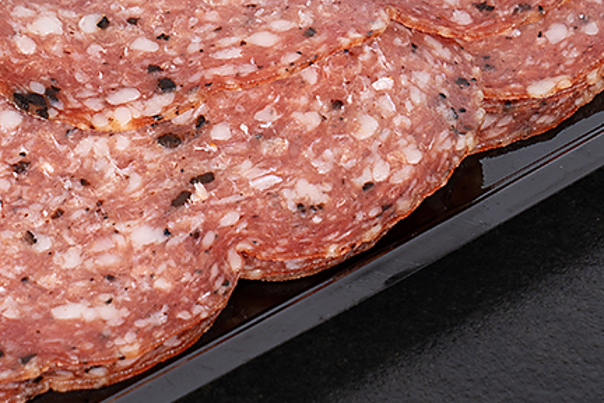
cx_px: 155
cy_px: 90
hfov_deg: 7.0
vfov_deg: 4.7
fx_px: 4899
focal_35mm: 292
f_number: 9
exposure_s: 1/160
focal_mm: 105
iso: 100
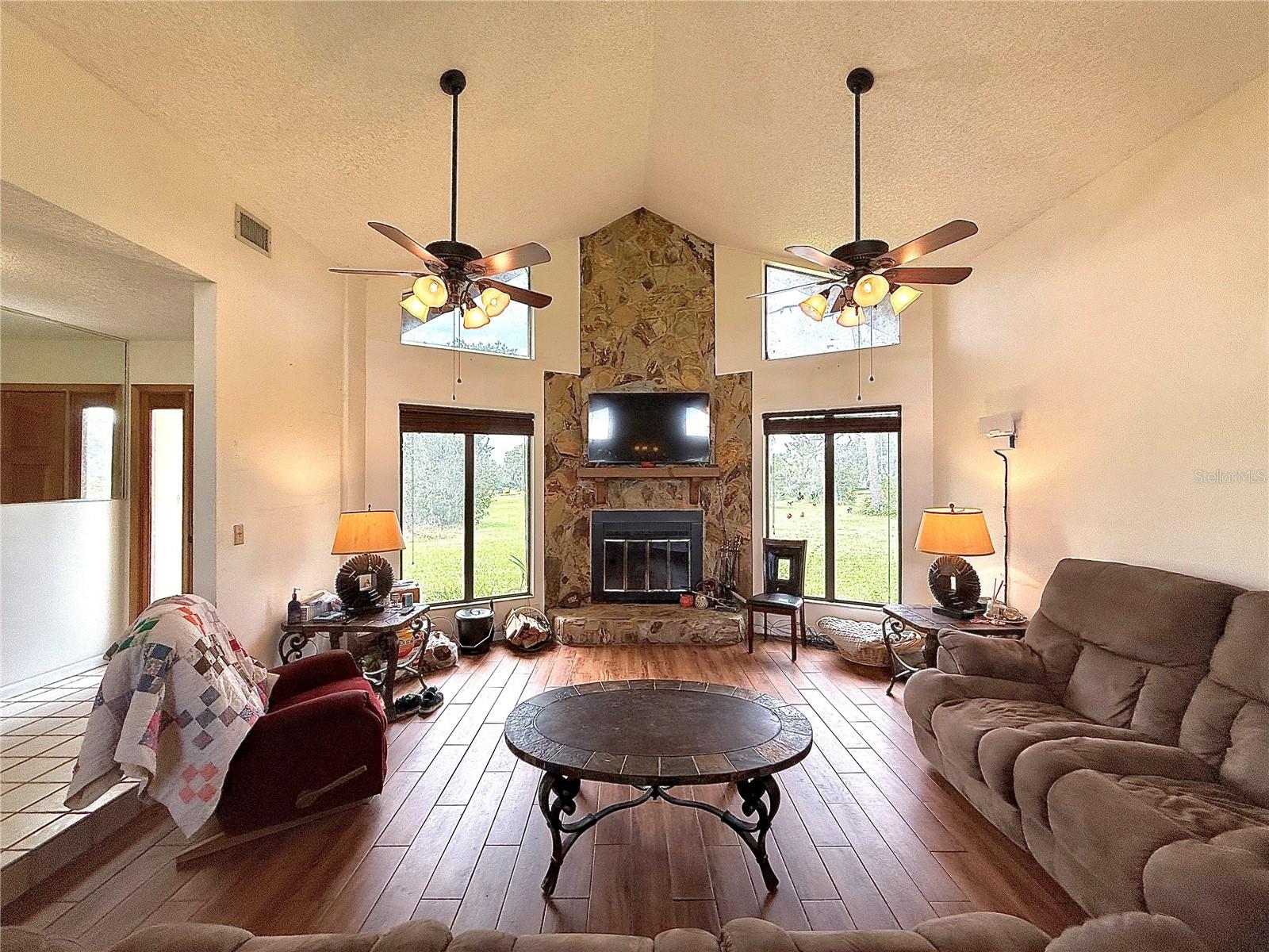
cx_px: 634
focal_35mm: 14
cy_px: 476
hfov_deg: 102.1
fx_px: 513
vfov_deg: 85.7
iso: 64
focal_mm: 2.22
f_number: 2.2
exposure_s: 1/120
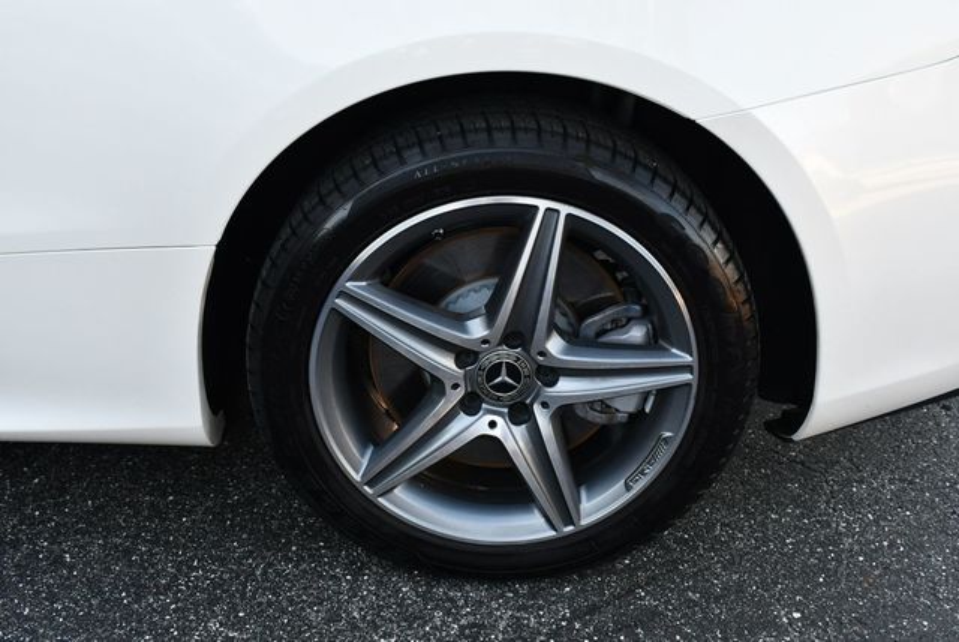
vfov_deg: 36.9
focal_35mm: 36
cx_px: 480
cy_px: 321
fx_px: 960
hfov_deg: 53.1
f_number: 5
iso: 400
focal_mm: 18
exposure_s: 1/250
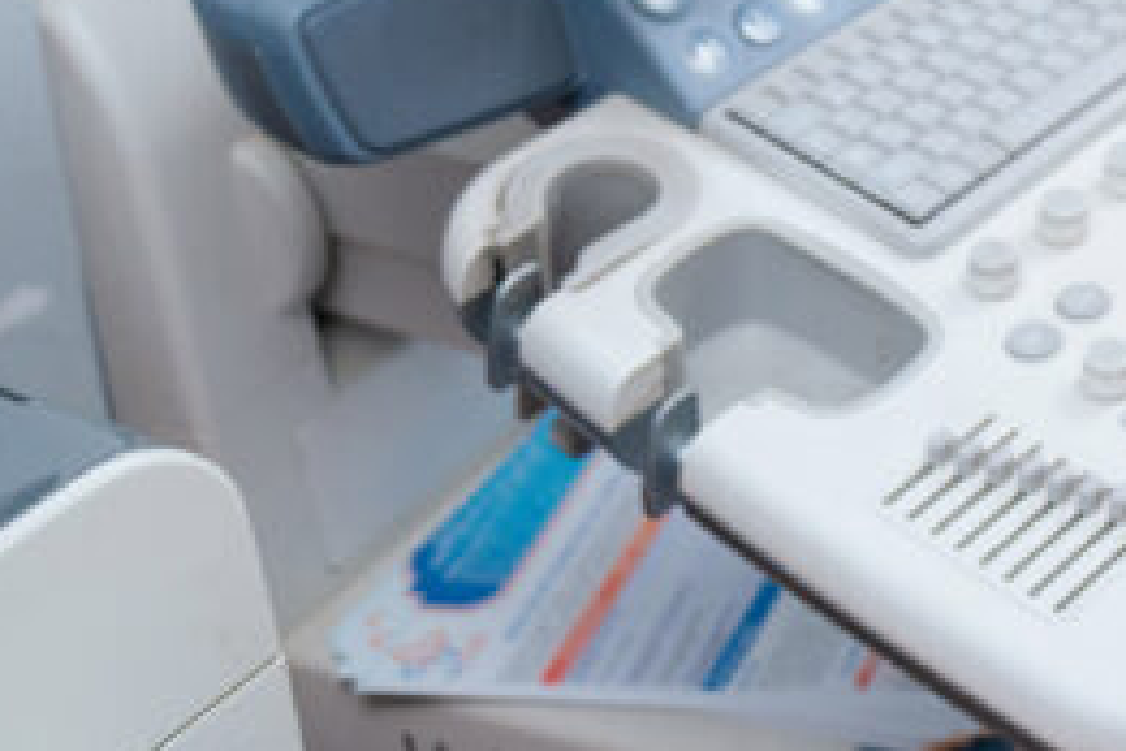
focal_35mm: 94
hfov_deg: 17.8
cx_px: 1980
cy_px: -559
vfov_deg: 13.2
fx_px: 2940
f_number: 3.2
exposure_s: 1/160
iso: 640
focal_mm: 24
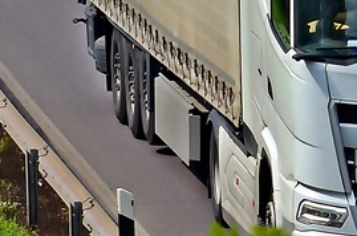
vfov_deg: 2.6
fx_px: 5125
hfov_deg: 4.0
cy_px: -4
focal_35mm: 518
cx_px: 350
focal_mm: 116
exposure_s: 1/1600
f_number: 10
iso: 800
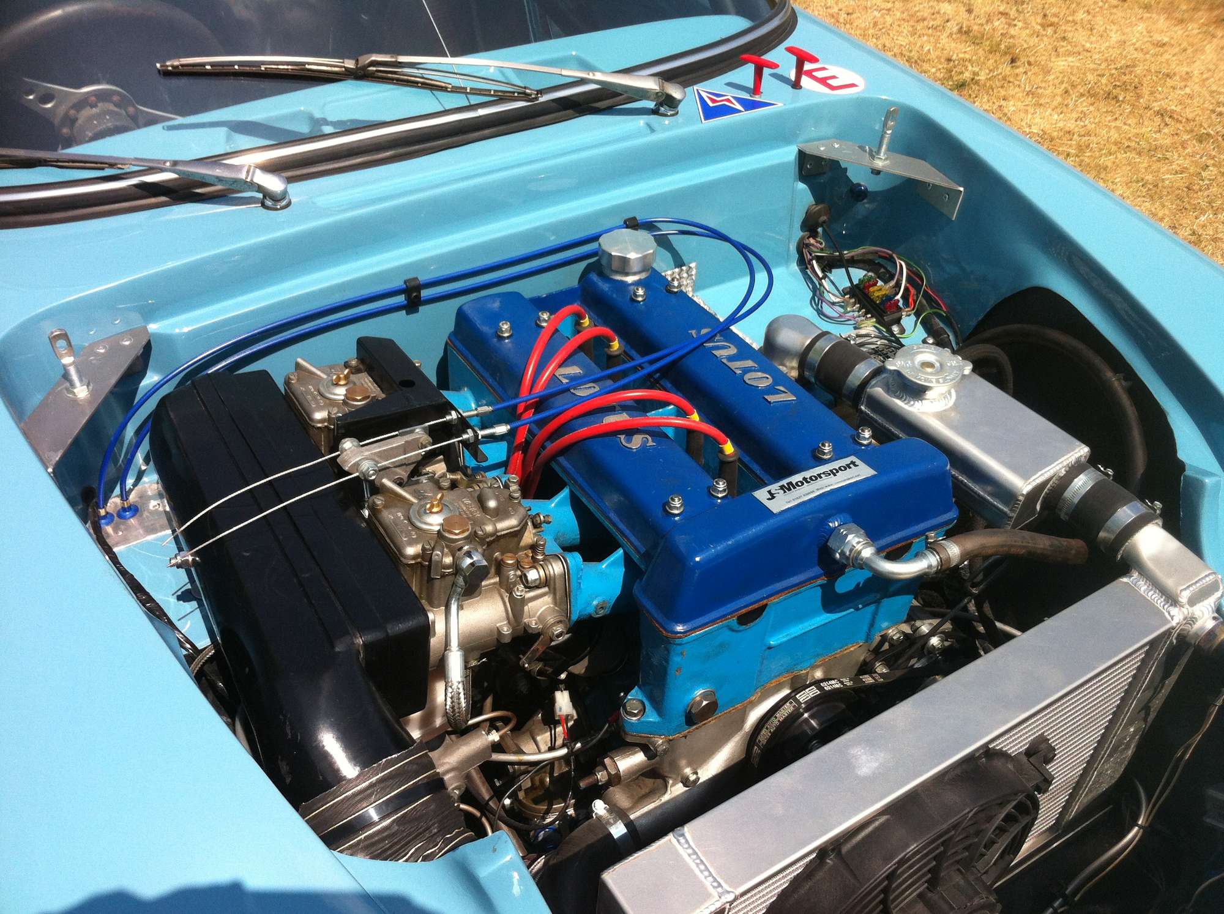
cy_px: 457
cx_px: 612
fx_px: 1236
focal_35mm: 35
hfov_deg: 52.7
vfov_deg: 40.6
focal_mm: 3.85
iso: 80
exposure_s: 1/1117
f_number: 2.8
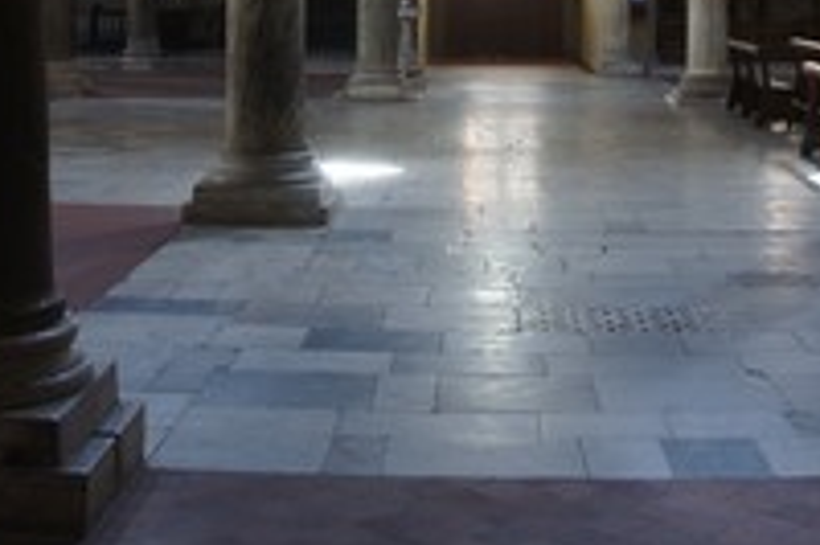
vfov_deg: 21.0
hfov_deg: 32.3
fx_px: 1411
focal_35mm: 62
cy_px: -25
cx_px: 488
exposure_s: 1/30
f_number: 3.5
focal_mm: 18
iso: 800
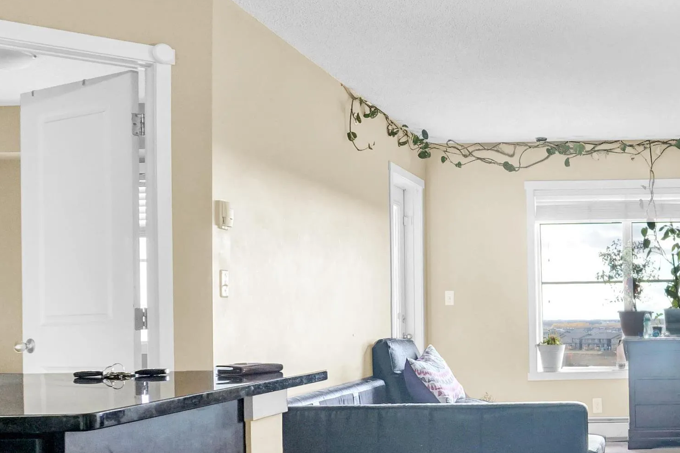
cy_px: 303
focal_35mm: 50
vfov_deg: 26.8
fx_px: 944
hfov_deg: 36.3
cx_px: 655
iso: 400
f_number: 8
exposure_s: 1/10
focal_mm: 16
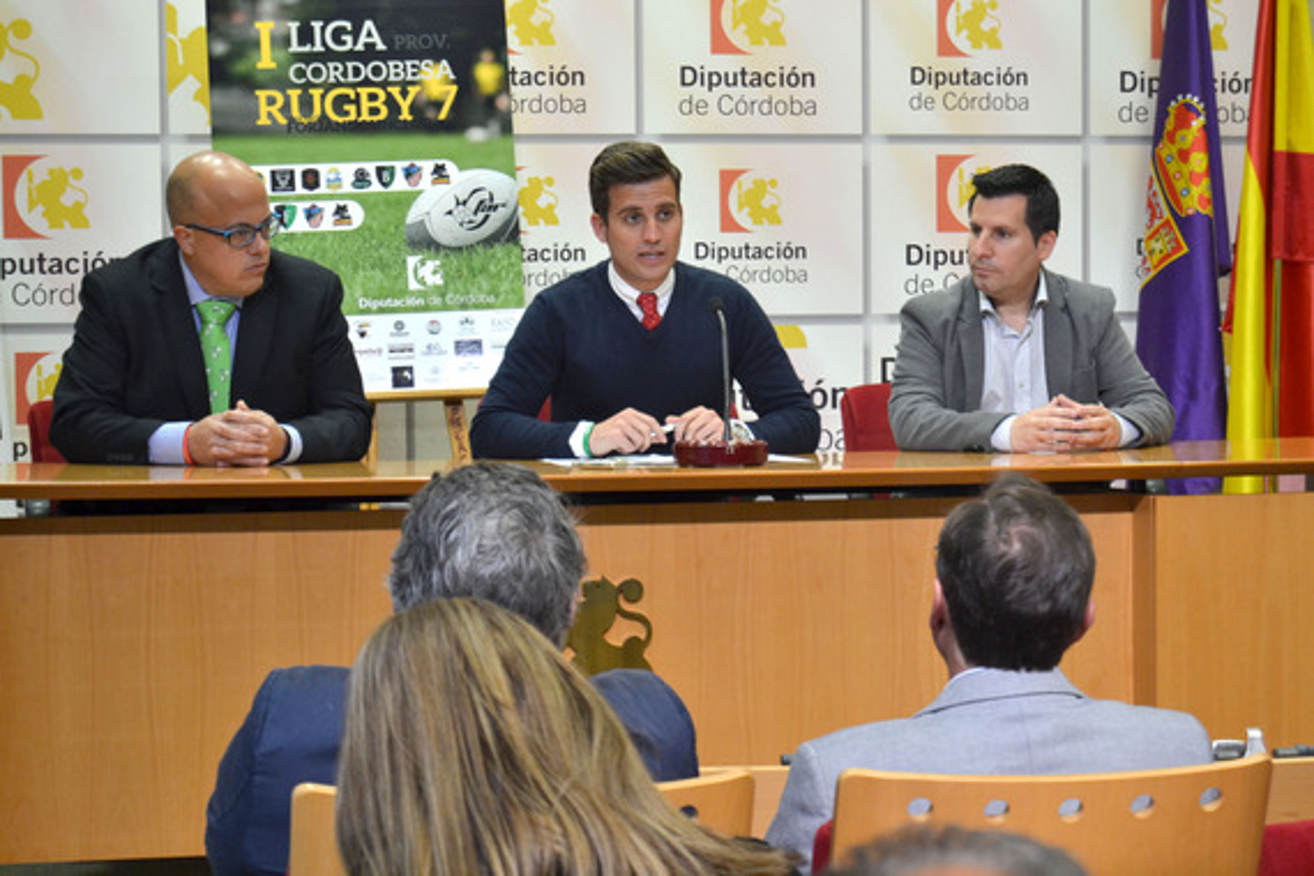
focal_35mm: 82
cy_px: 438
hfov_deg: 24.6
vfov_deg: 16.6
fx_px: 3011
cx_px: 657
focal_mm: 55
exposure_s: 1/80
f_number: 5.6
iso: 800
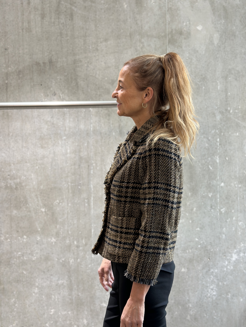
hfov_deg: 30.3
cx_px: 123
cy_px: 164
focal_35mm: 48
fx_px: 455
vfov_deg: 39.7
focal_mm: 6.86
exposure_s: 1/50
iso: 100
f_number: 1.78
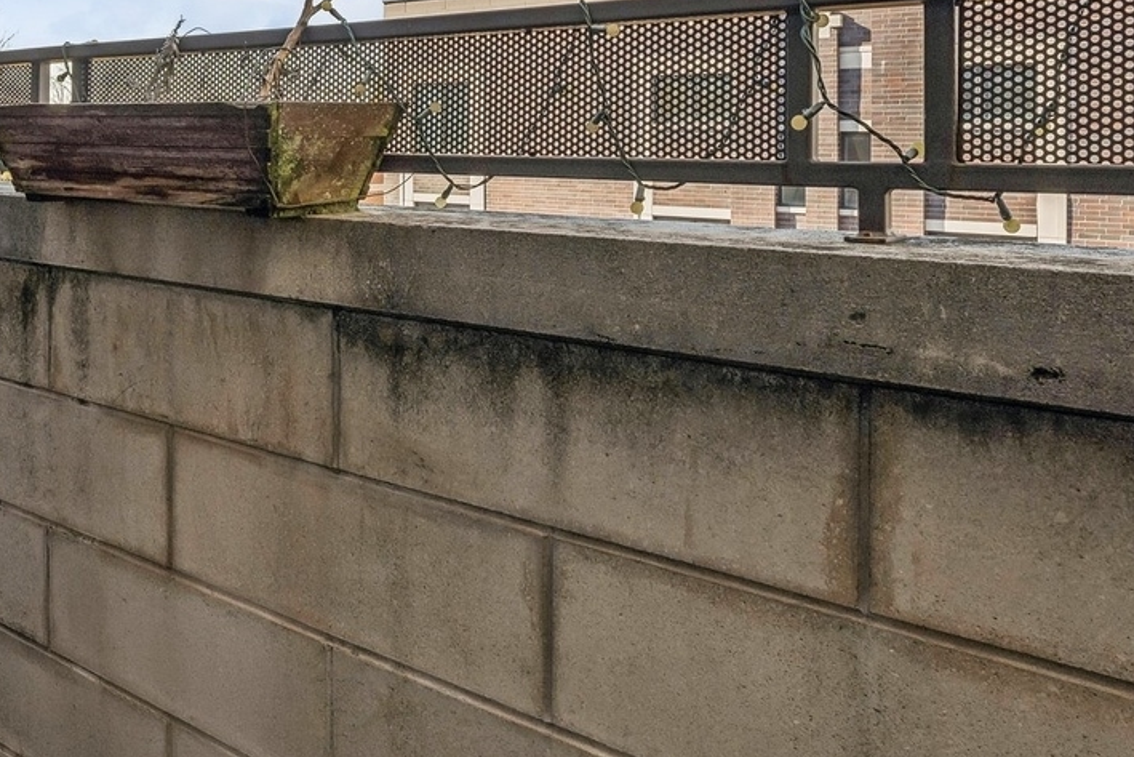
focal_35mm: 32
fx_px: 1008
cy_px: 123
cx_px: 409
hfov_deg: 57.8
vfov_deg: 39.1
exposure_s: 1/400
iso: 320
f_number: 8
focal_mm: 14
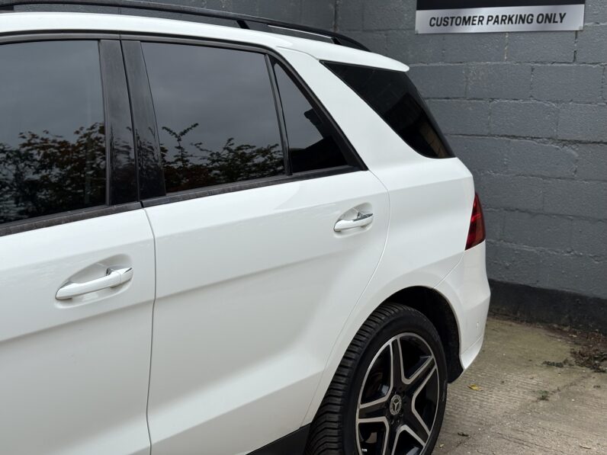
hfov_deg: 36.8
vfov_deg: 28.0
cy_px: 228
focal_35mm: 52
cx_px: 304
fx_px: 912
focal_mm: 5.96
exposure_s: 1/1364
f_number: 1.6
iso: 32
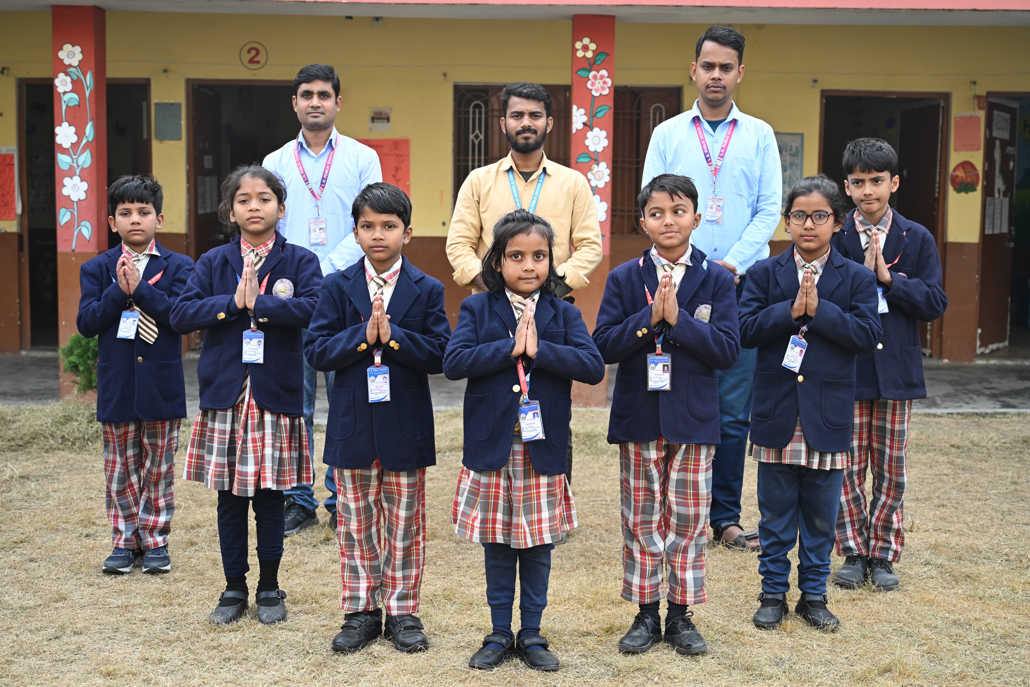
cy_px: 344
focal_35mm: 47
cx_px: 515
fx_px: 1345
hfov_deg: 41.9
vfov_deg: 28.6
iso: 100
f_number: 4
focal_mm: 47
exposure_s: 1/125
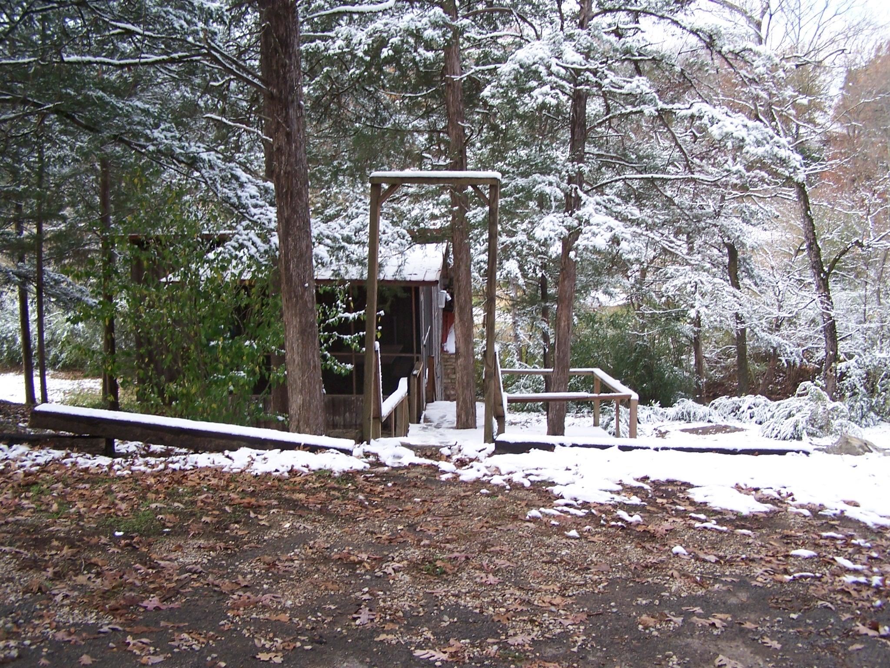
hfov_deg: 49.0
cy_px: 334
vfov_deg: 37.7
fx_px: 977
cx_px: 445
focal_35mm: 38
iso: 80
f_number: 2.8
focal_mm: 6.3
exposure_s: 1/250
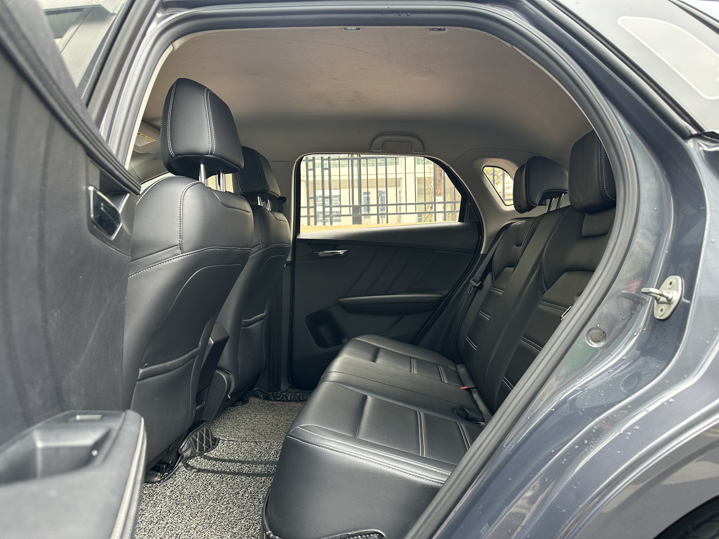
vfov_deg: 56.8
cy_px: 270
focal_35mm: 24
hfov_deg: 71.6
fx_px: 498
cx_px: 360
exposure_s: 1/121
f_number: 1.78
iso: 100
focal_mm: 6.86
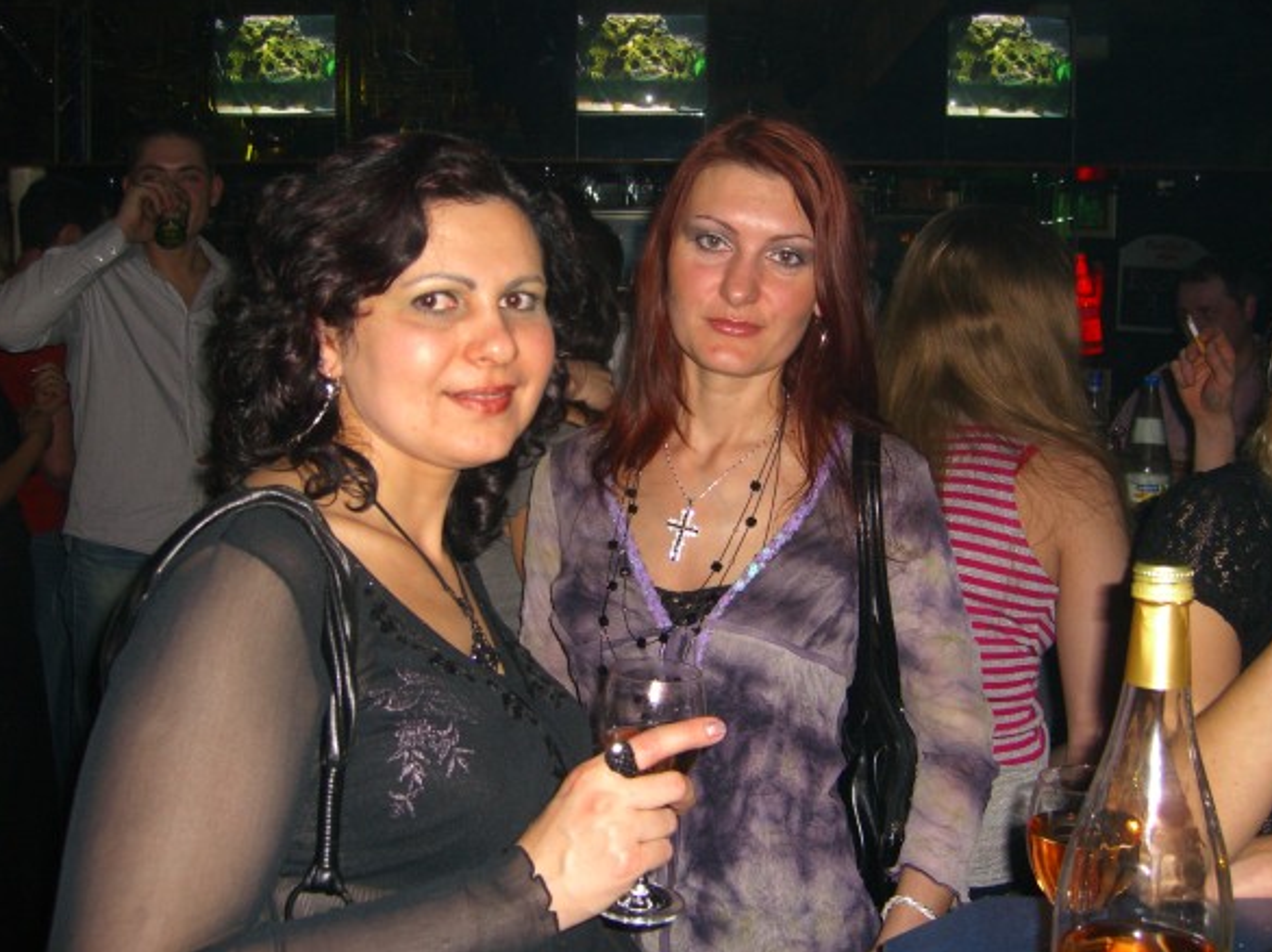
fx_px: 1432
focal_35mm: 39
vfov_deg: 36.8
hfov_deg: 47.9
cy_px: 469
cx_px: 635
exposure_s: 1/60
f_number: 2.8
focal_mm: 7.9
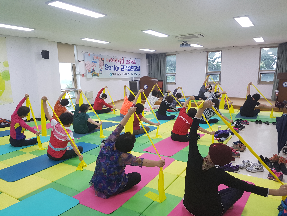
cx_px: 144
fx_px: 216
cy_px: 108
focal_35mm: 26
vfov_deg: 53.1
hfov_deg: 67.3
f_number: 1.7
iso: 125
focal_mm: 4.2
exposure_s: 1/60
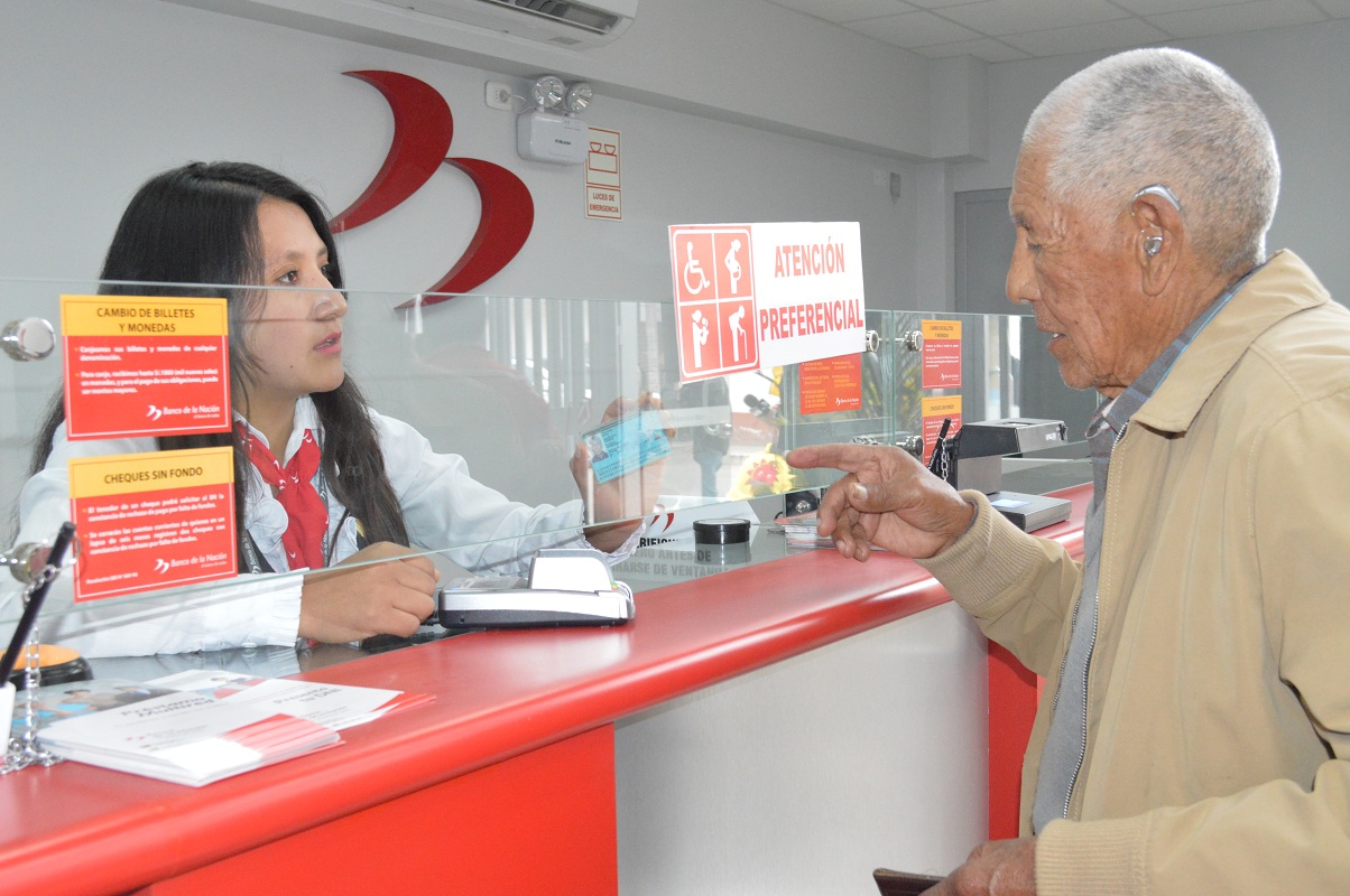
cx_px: 675
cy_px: 448
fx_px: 1461
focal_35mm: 39
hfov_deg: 49.6
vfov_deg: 34.1
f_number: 7.1
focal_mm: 26
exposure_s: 1/200
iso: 3200
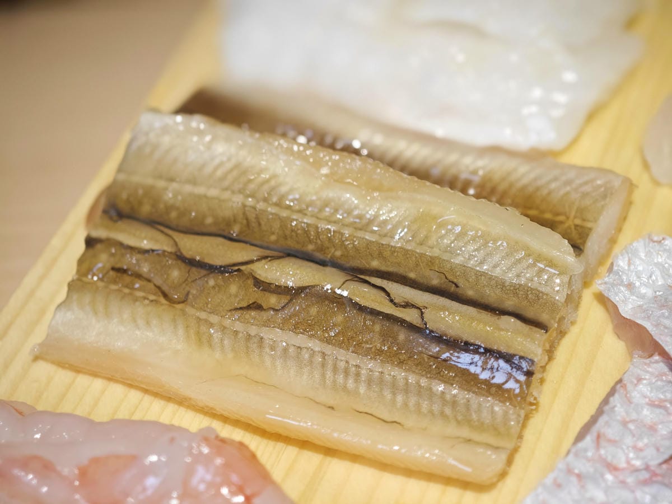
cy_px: 252
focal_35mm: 75
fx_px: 1456
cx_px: 336
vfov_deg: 19.6
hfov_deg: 26.0
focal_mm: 12.28
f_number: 1.8
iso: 50
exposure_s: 1/211
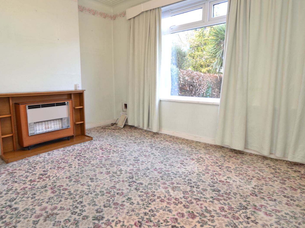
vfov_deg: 63.4
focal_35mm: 21
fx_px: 185
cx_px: 134
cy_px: 104
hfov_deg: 78.6
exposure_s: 1/60
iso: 400
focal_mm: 10
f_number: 4
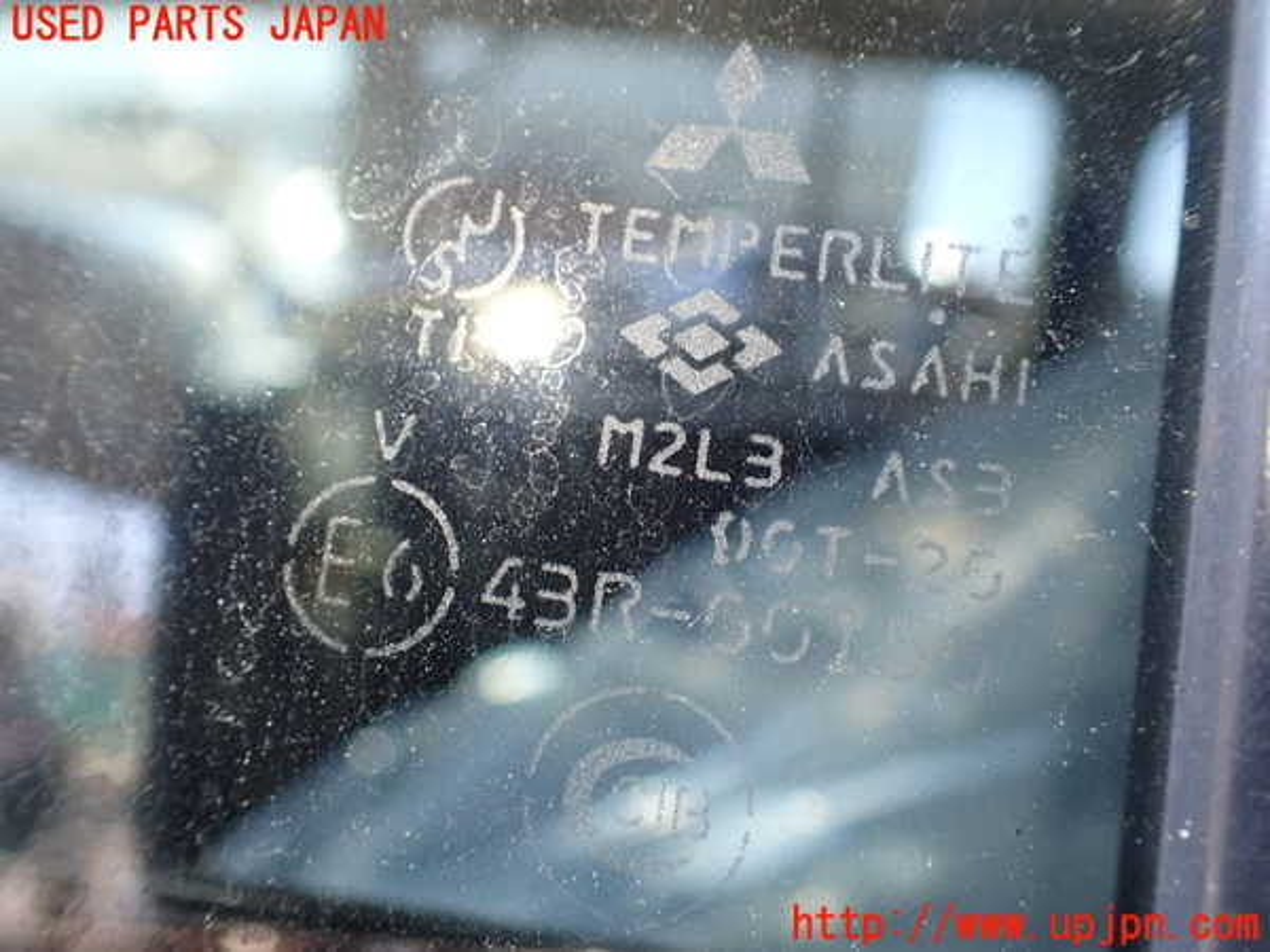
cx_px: 635
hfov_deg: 60.0
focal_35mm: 30
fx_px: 1101
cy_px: 476
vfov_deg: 46.8
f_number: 2.3
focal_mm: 5.4
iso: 250
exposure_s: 1/125
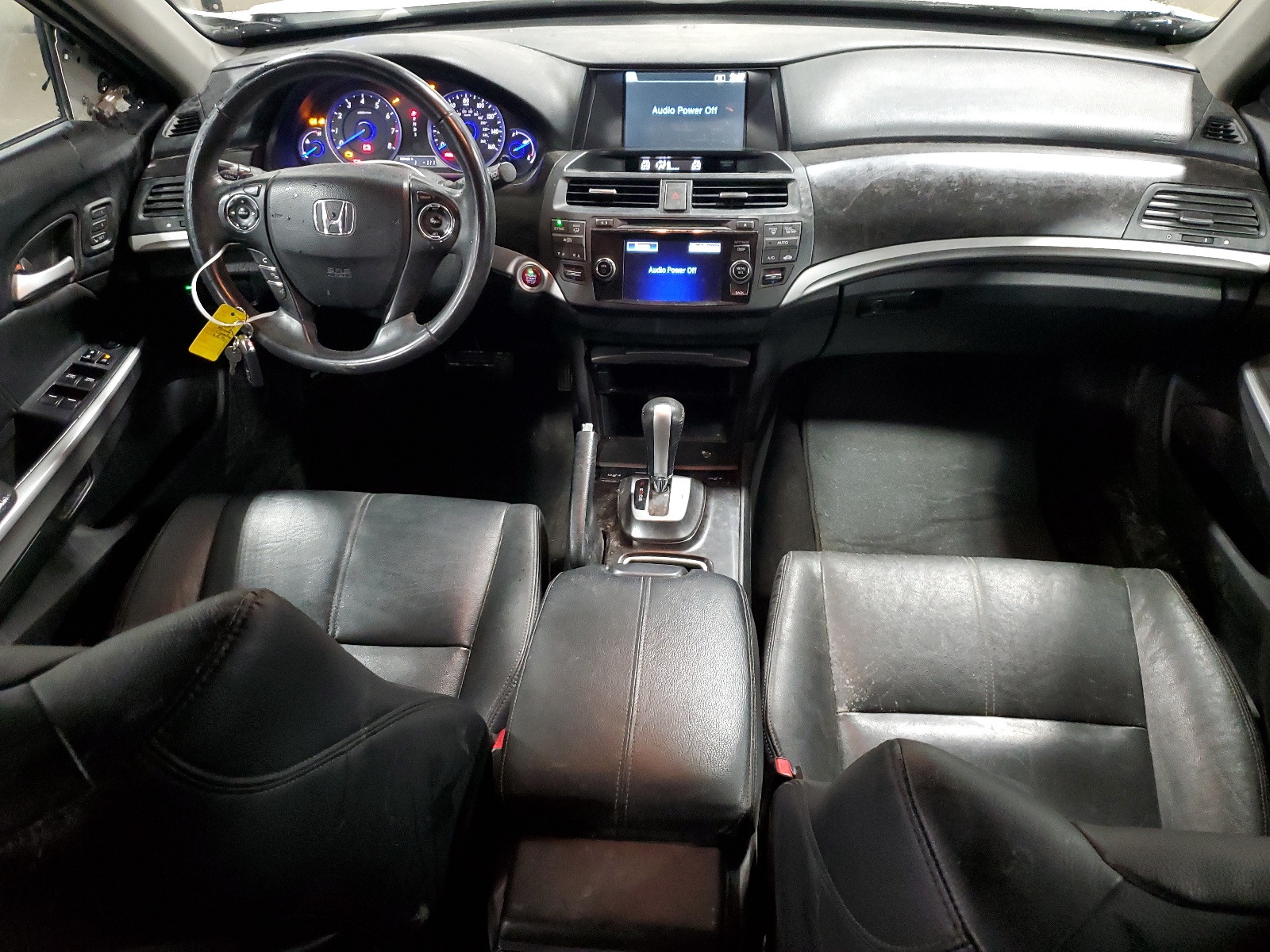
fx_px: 954
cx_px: 635
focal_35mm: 26
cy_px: 476
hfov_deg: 67.3
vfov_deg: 53.1
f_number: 1.5
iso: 304
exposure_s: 1/20
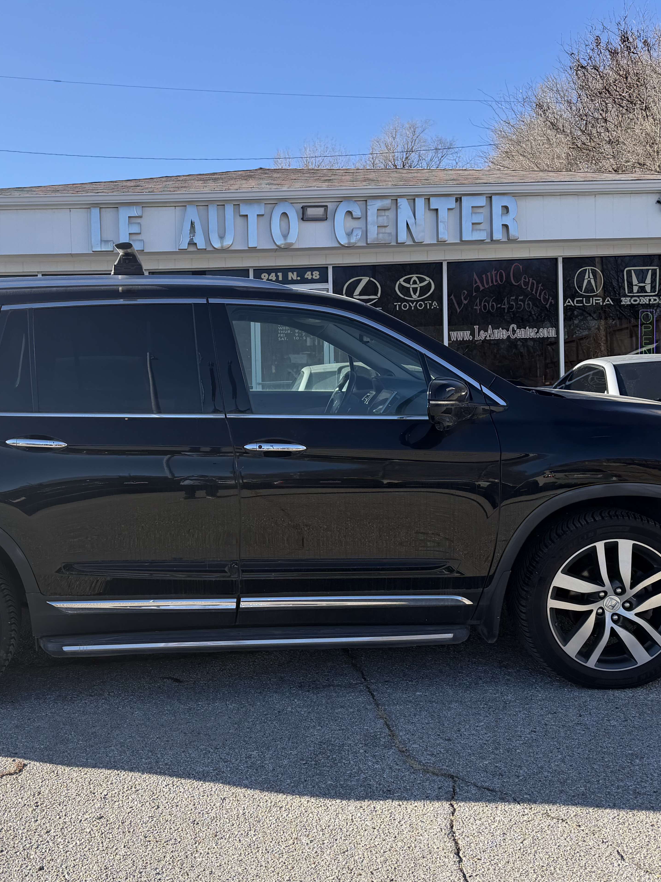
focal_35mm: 36
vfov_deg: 51.4
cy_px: 444
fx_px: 917
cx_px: 197
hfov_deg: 39.0
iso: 80
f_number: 1.78
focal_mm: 6.76
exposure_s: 1/2000
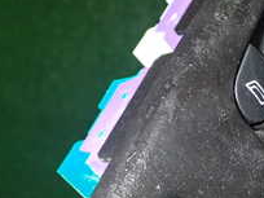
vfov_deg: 14.0
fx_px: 808
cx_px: 193
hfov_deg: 18.4
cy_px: 110
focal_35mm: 106
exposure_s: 1/40
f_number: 7.1
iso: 320
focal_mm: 6.37
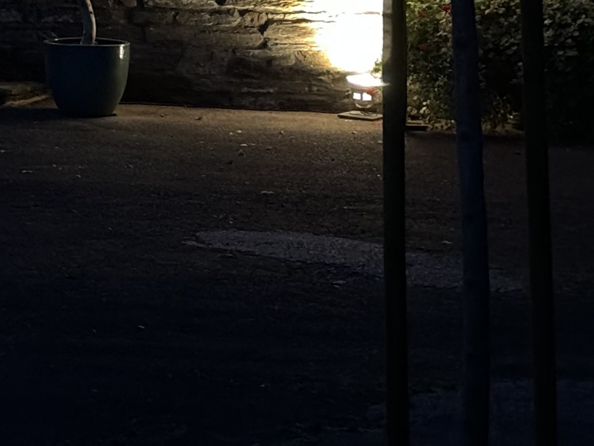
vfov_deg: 9.1
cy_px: -284
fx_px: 2711
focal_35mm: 158
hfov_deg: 11.9
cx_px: -341
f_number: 1.78
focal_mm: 6.76
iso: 1000
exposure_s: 1/17
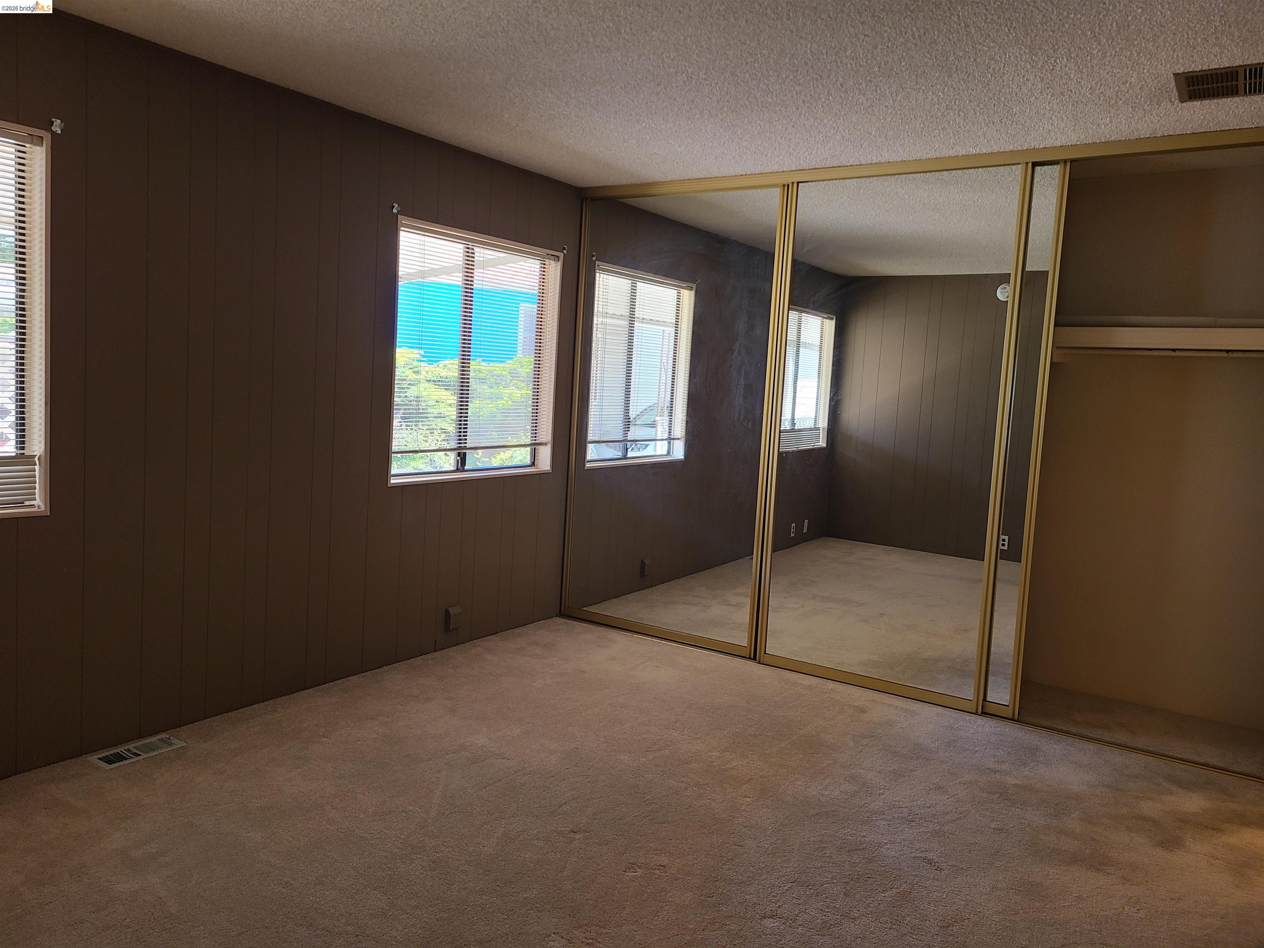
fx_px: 949
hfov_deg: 67.3
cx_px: 632
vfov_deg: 53.1
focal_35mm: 26
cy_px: 474
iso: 64
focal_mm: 5.4
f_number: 1.8
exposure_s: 1/60
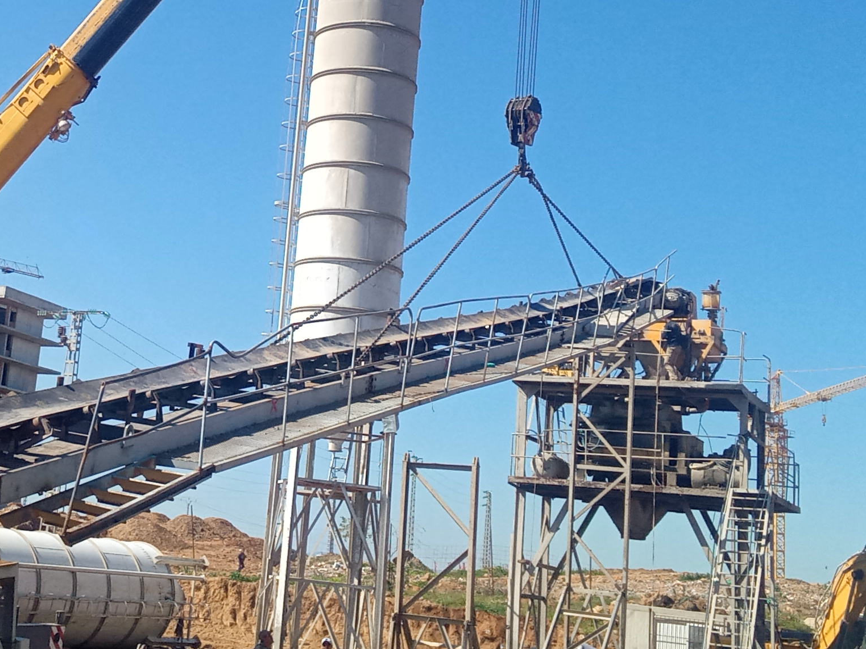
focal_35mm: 60
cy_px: 191
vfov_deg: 24.2
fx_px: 1501
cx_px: 180
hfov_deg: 31.4
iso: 114
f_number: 2.2
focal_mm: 3.73
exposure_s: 1/2020
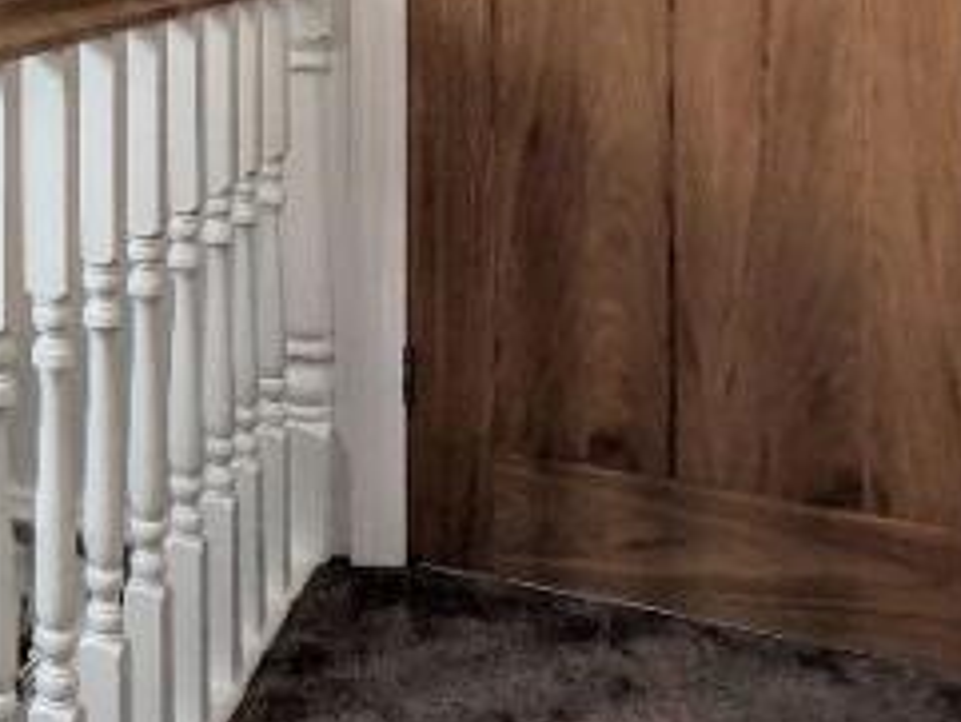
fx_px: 1417
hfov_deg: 30.2
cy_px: -142
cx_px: -271
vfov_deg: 25.7
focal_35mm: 51
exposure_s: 1/108
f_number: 1.7
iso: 43
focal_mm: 2.02
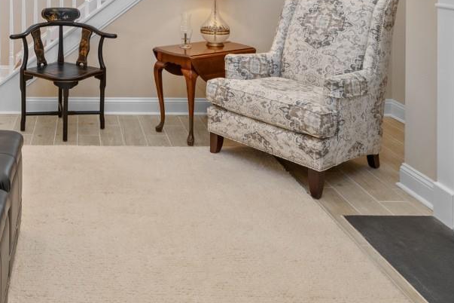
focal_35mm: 43
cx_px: 74
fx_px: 542
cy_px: -74
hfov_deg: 42.8
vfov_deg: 27.0
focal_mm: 16
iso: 640
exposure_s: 1/15
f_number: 8
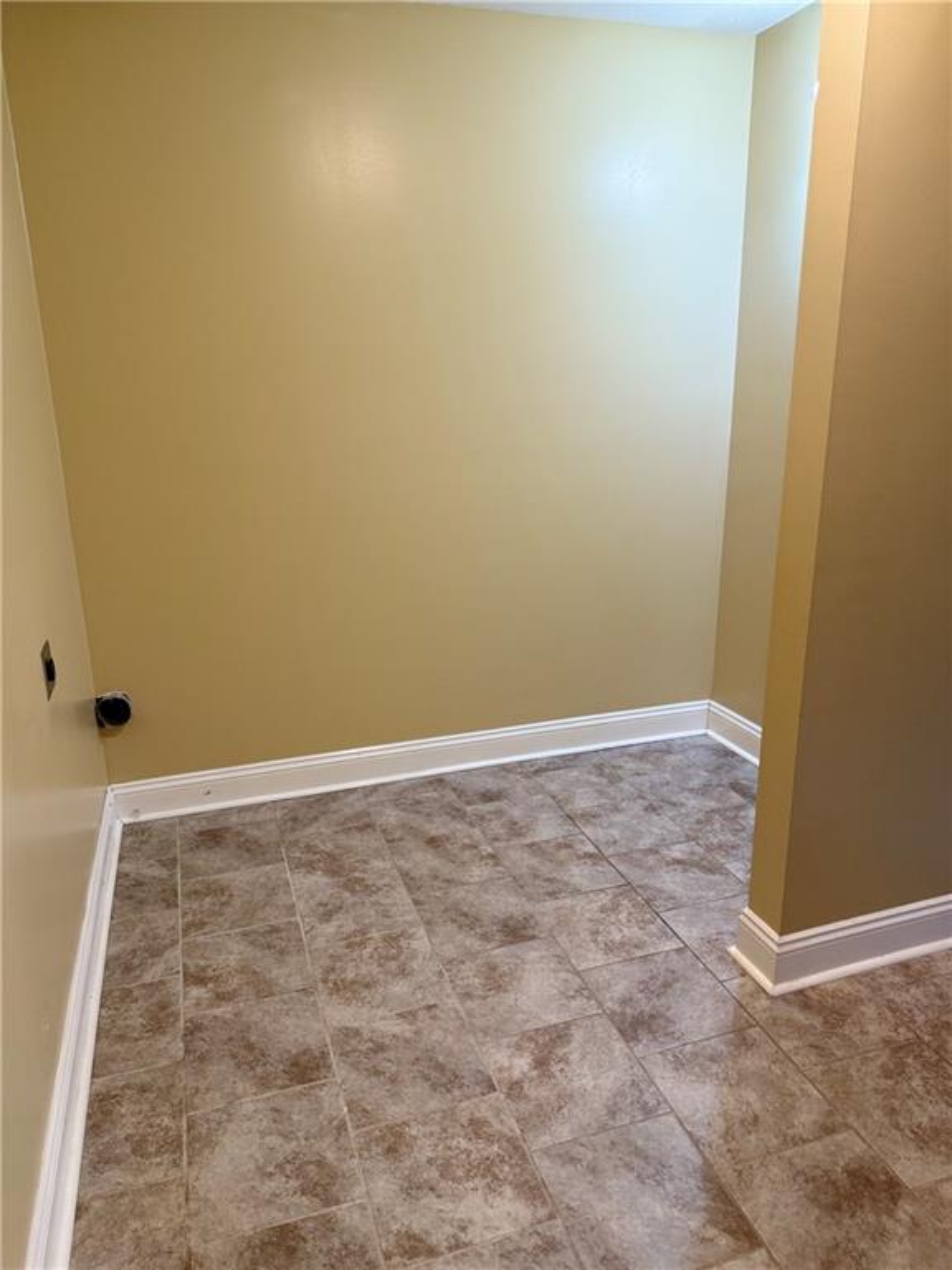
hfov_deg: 56.8
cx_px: 476
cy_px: 635
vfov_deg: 71.6
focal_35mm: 24
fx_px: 880
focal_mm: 6.76
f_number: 1.78
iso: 125
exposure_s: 1/60
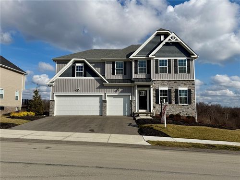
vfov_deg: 56.8
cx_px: 120
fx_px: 166
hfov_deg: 71.6
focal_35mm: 24
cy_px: 90
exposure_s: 1/9091
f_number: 1.78
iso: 80
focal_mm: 6.76
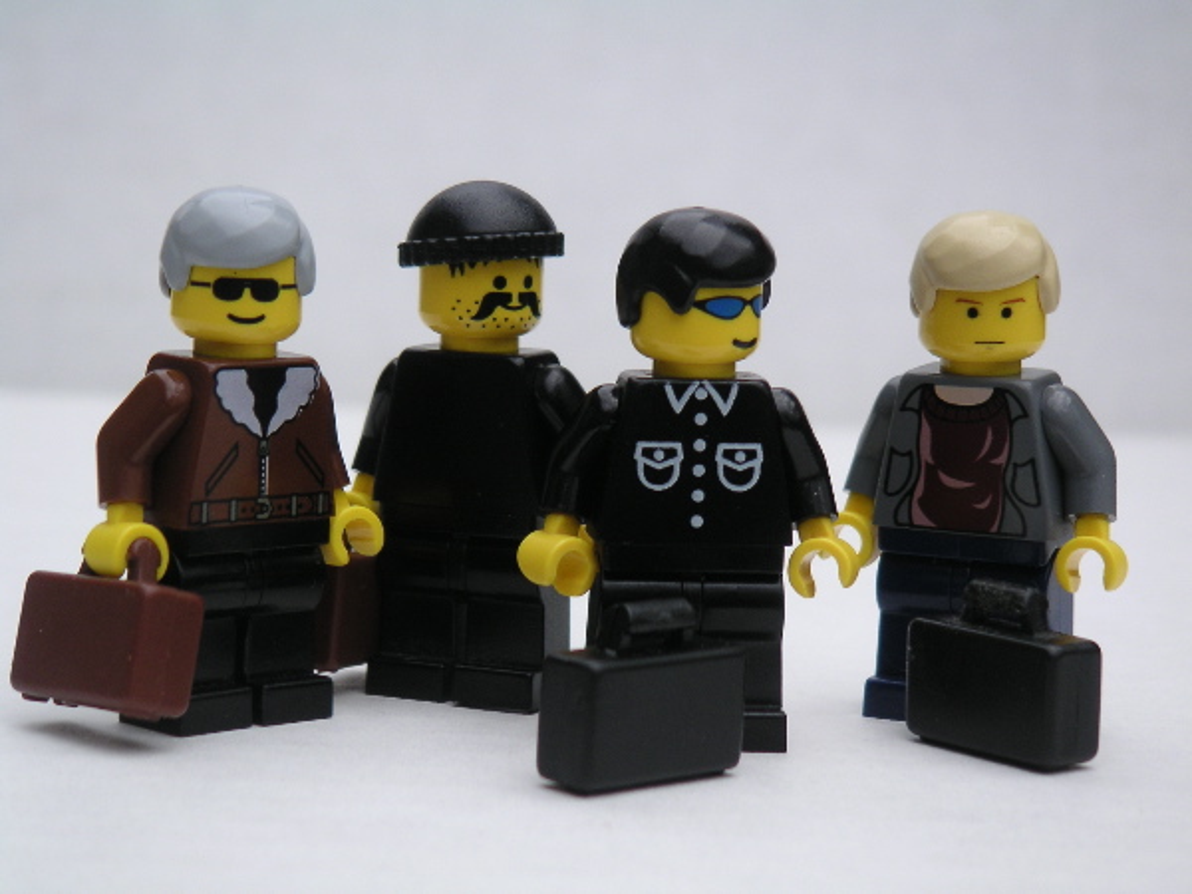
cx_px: 596
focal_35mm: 111
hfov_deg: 17.7
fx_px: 3822
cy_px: 447
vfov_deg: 13.3
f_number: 3.6
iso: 50
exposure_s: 1/750
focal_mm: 17.1
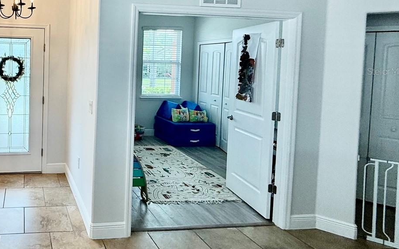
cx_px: 59
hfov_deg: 62.0
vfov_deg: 46.4
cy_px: 71
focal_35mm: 26
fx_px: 283
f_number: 2.2
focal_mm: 2.22
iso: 64
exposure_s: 1/133
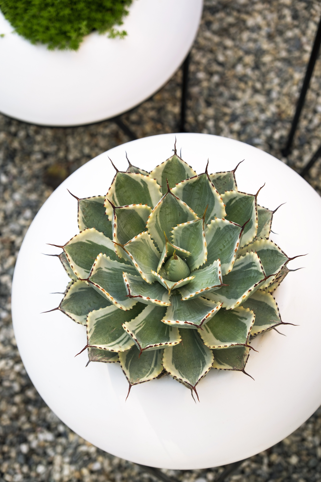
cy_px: 241
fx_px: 923
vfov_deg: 29.2
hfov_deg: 19.7
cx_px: 160
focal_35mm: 69
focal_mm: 46.3
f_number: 5
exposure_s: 1/200
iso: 200
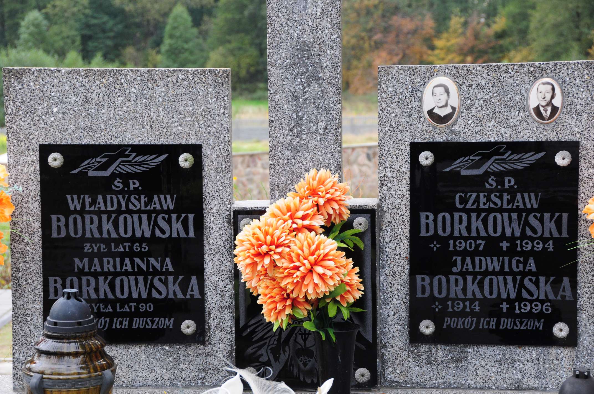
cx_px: 297
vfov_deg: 14.7
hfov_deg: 21.9
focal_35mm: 93
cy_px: 197
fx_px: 1533
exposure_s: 1/200
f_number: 7.1
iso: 500
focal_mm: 62
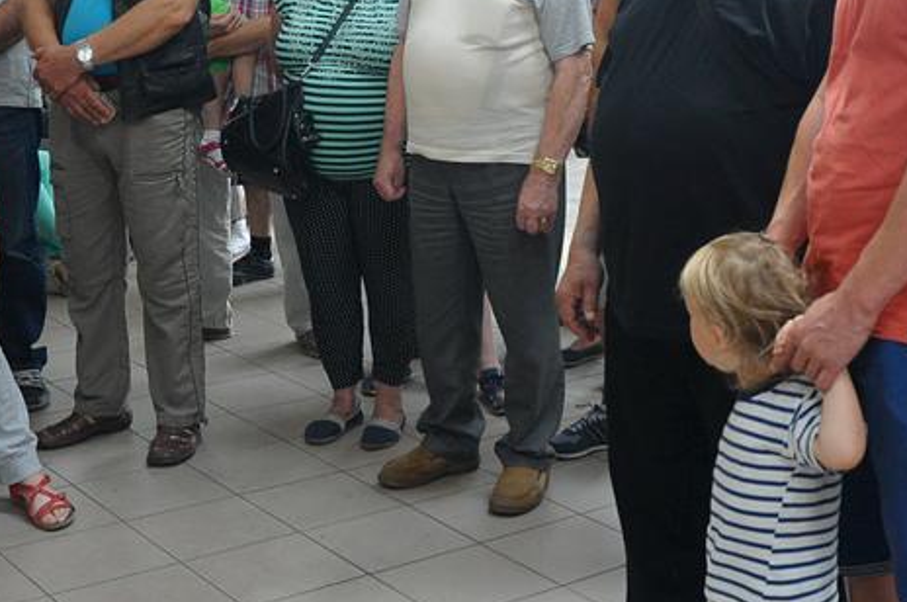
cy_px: 97
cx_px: 620
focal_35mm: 66
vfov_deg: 20.3
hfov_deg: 30.3
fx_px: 1661
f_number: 7.1
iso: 1600
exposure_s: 1/125
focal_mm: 24
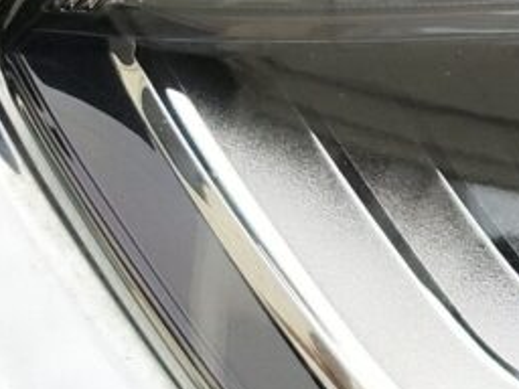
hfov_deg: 9.5
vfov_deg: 9.2
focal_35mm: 162
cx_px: 1561
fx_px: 2429
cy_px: 278
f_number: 1.69
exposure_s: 1/120
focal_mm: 7.01
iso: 63
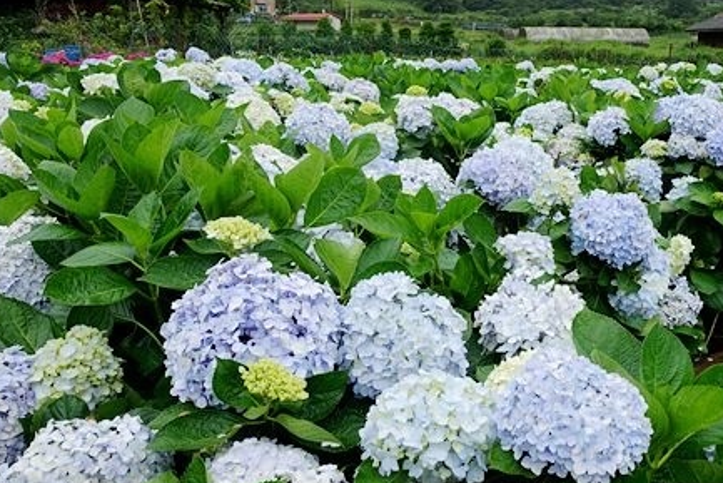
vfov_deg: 36.8
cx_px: 469
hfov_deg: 52.3
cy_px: 191
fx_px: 723
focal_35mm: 36
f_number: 5.6
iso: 125
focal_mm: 8.8
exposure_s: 1/250
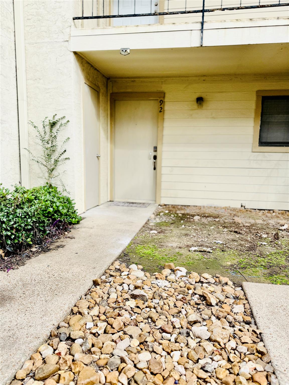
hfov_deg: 56.8
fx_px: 267
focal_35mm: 24
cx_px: 144
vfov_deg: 71.6
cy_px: 192
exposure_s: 1/1522
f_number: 1.78
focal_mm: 6.76
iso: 80
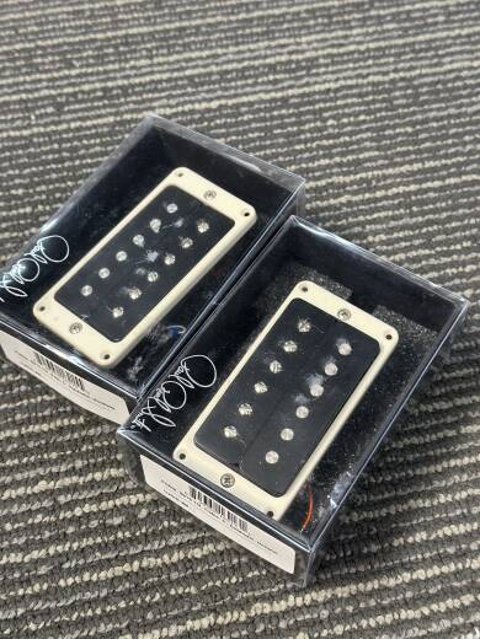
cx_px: 240
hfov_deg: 30.3
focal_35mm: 48
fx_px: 887
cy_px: 320
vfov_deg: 39.7
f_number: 1.78
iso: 125
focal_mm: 6.86
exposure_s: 1/60
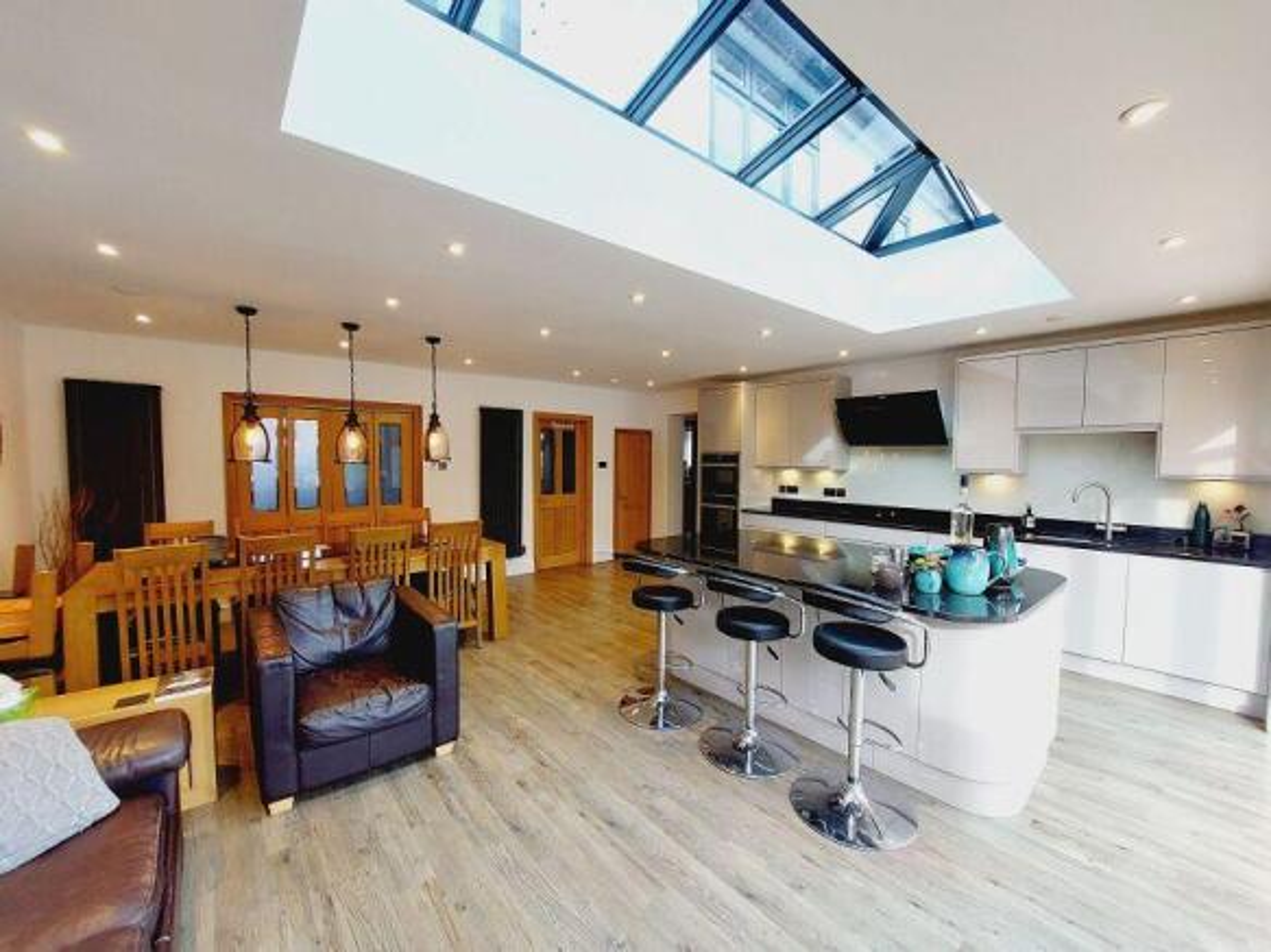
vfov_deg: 89.9
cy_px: 476
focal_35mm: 13
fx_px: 477
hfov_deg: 106.2
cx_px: 636
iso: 100
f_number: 2.2
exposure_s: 1/100
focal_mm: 1.74
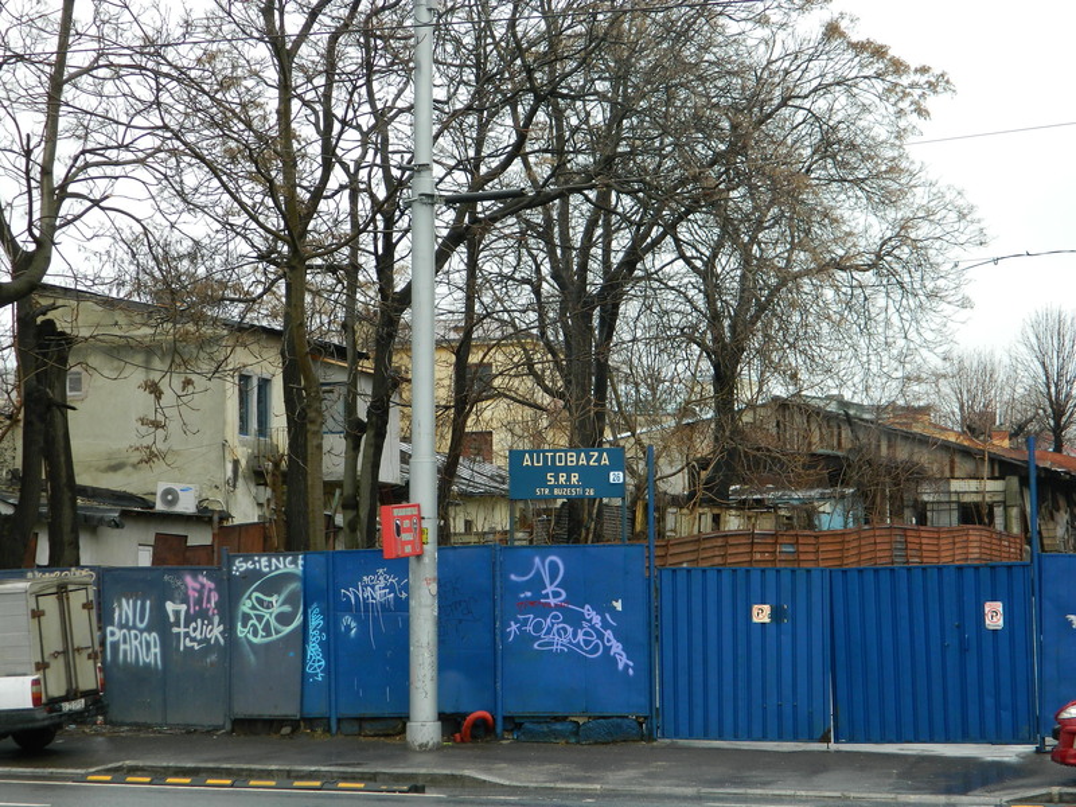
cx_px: 538
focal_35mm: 84
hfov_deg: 23.3
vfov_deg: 17.6
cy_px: 404
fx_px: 2611
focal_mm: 15.1
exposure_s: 1/50
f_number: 4.2
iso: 80
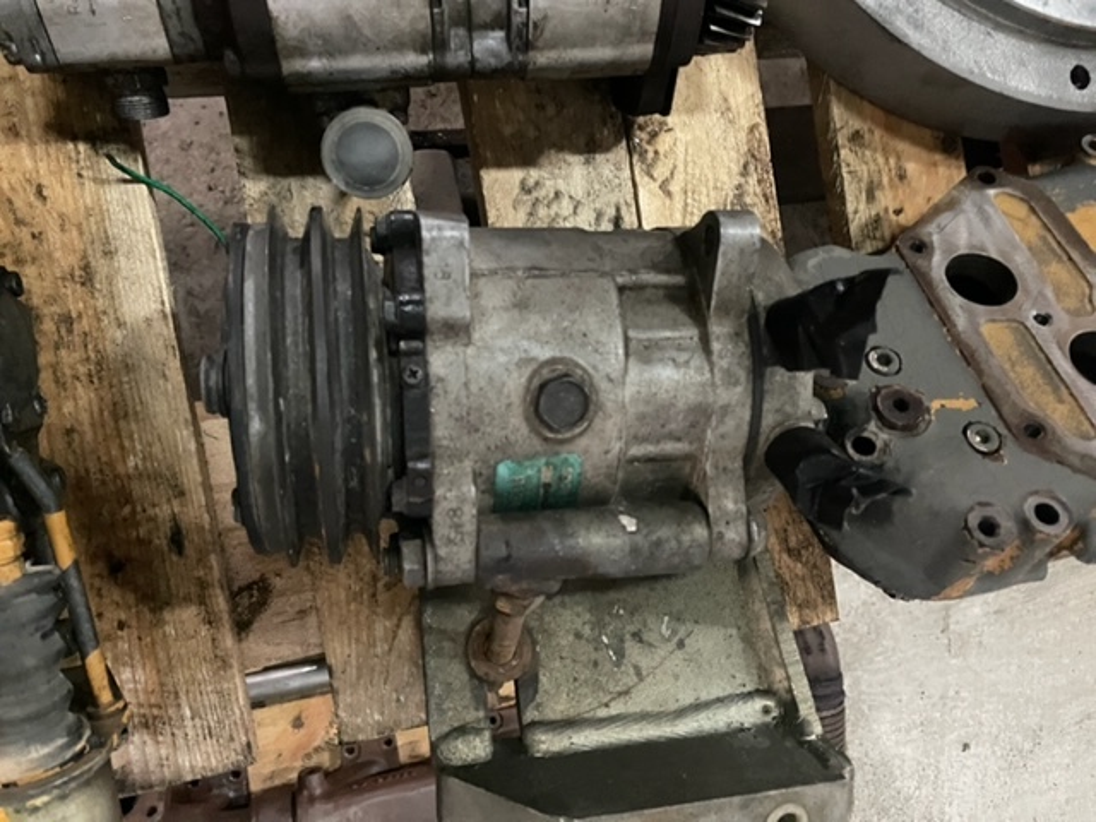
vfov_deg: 53.1
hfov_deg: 67.3
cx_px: 548
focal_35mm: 26
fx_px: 823
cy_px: 411
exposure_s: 1/30
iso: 1000
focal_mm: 4.2
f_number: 1.6
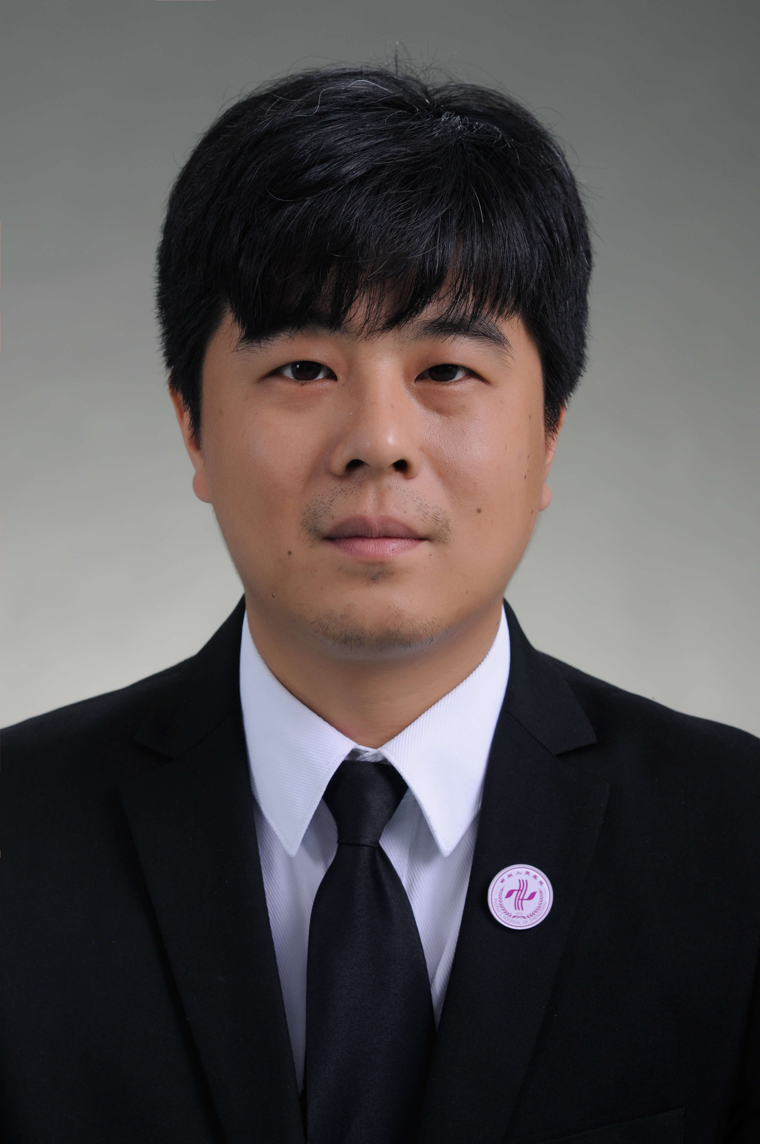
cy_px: 572
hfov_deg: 10.7
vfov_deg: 16.1
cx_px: 380
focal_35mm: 128
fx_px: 4048
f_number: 5.6
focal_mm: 85
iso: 160
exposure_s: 1/125
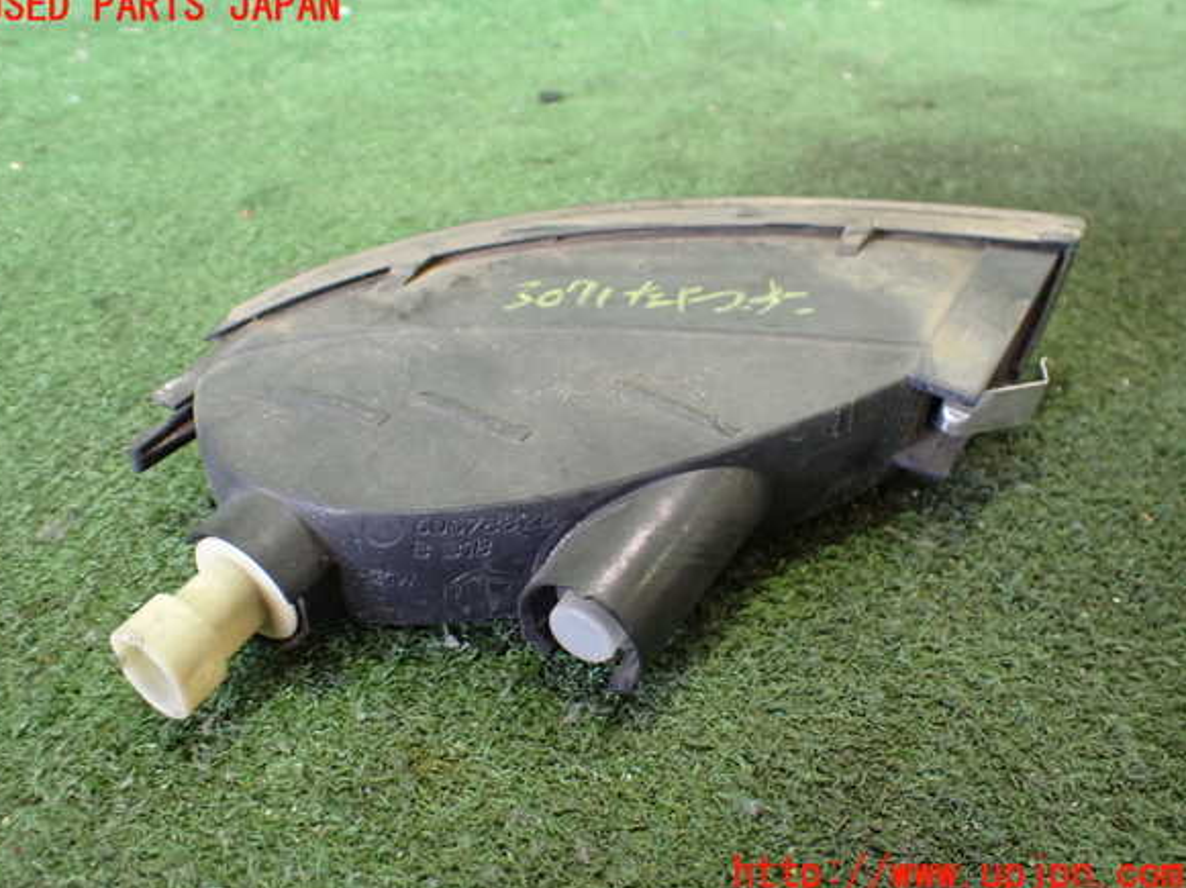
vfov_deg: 45.4
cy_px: 441
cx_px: 582
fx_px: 1061
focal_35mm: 31
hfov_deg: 58.4
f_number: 2.3
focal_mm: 5.4
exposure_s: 1/50
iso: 800
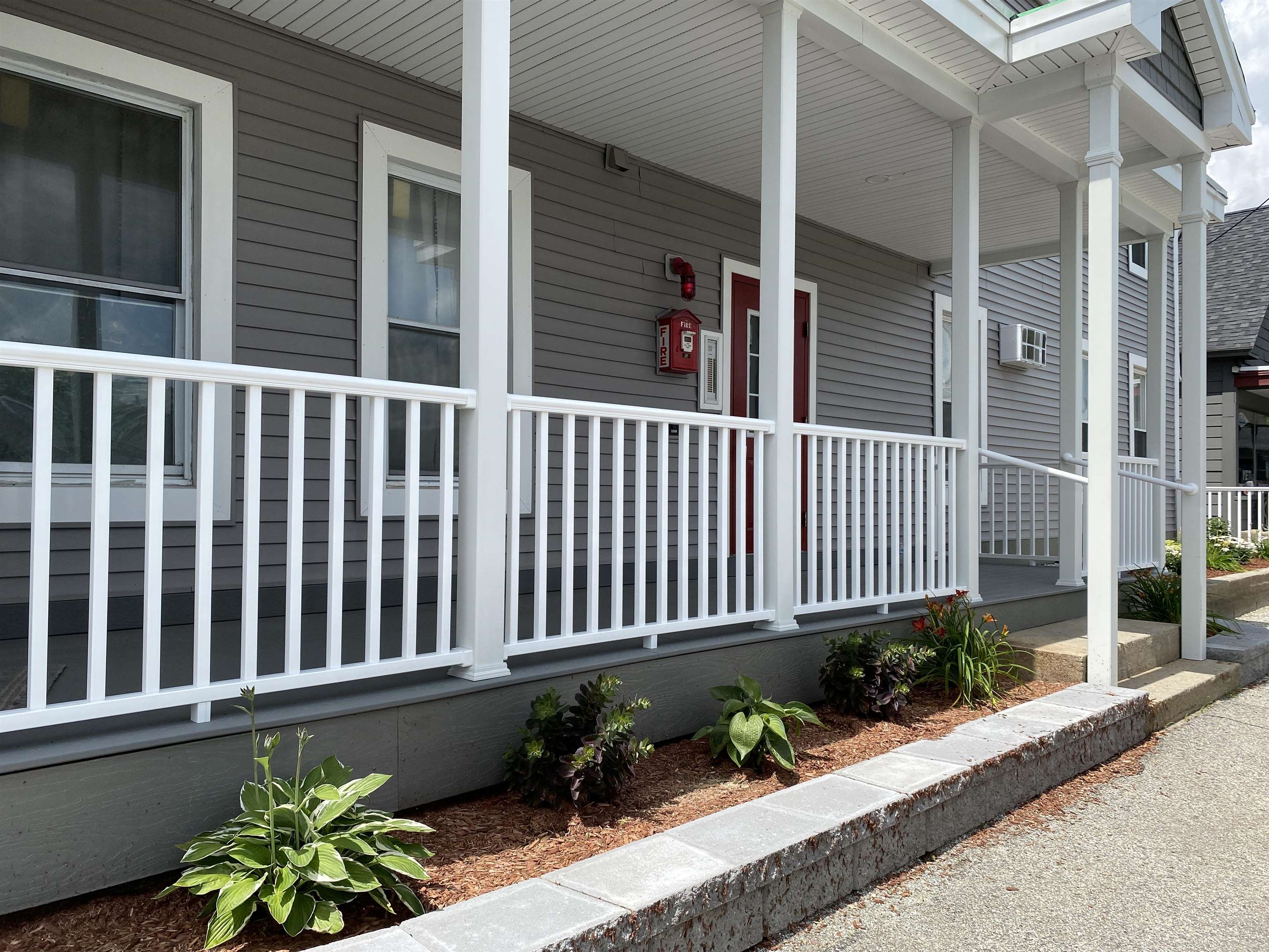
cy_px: 476
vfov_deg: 53.1
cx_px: 634
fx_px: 953
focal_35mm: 26
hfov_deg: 67.3
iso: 32
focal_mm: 4.25
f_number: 1.8
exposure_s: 1/2513
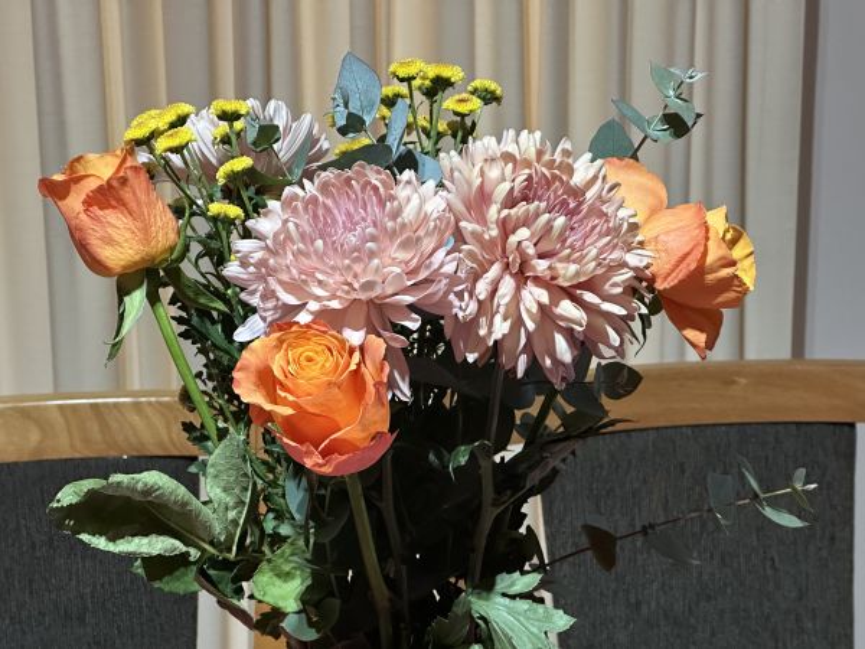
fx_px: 1924
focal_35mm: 77
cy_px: 324
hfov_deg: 25.3
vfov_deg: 19.1
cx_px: 432
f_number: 2.8
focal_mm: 9
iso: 640
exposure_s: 1/59
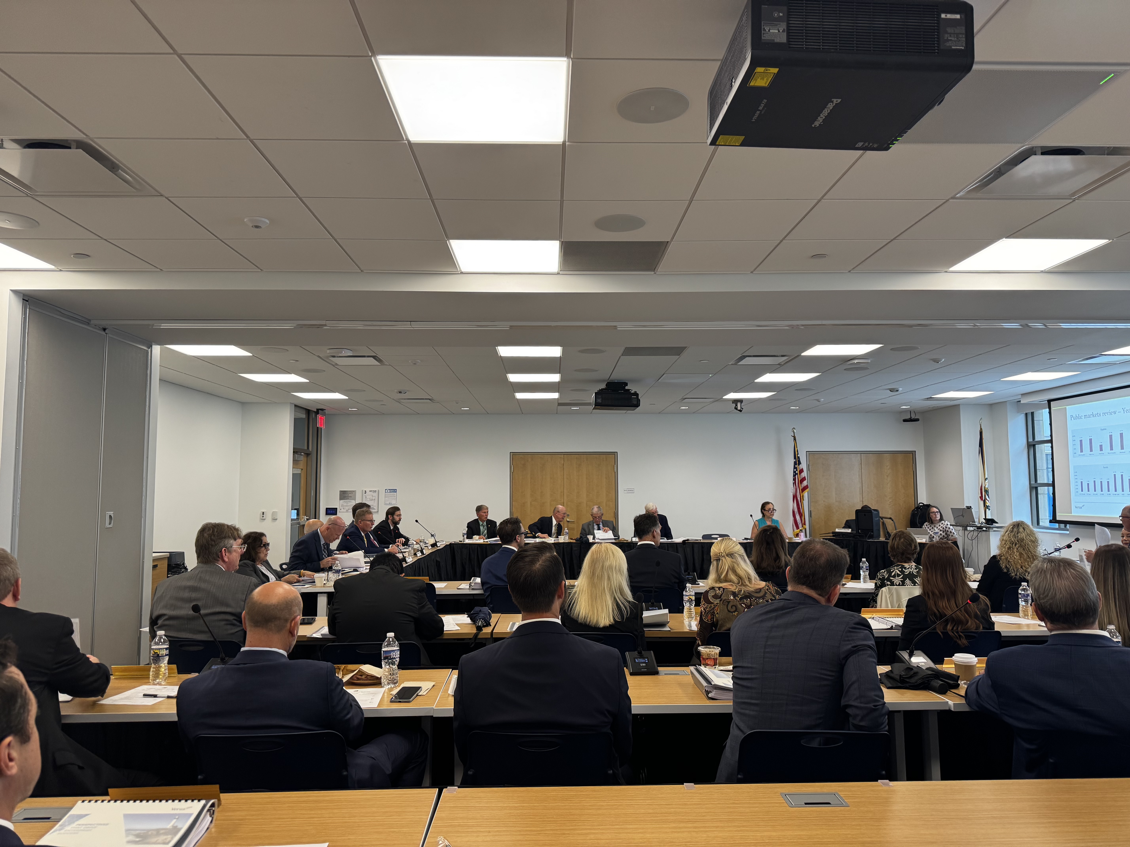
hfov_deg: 71.6
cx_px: 565
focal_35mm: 24
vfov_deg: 56.8
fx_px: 783
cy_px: 424
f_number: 1.78
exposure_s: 1/90
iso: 160
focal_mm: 6.76
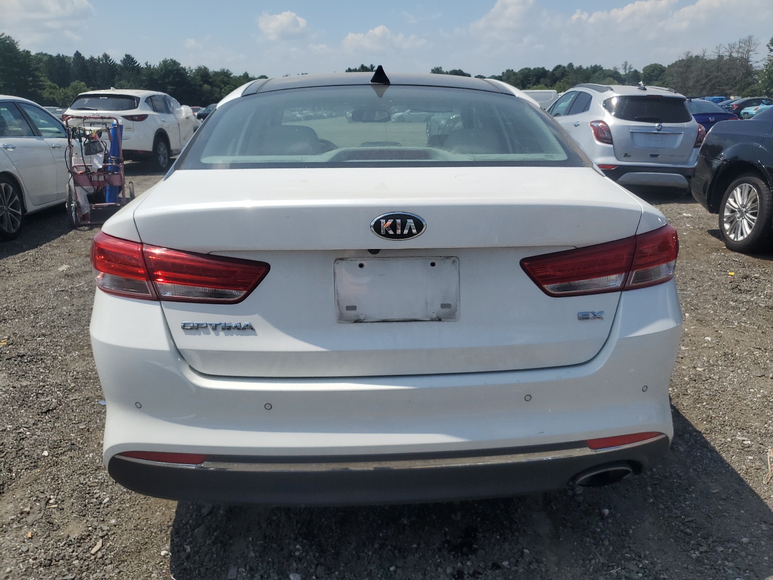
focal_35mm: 26
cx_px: 386
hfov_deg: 67.3
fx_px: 581
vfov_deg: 53.1
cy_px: 290
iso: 50
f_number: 1.5
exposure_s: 1/10000
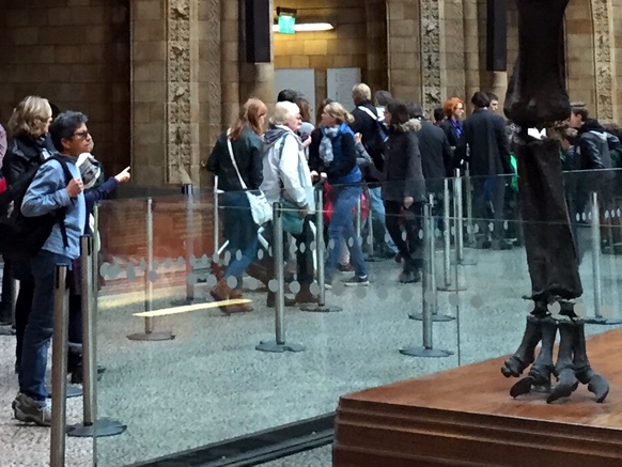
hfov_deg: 19.0
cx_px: 110
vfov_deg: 13.8
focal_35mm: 102
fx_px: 1834
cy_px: -180
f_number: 2.2
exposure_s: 1/33
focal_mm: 4.15
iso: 200
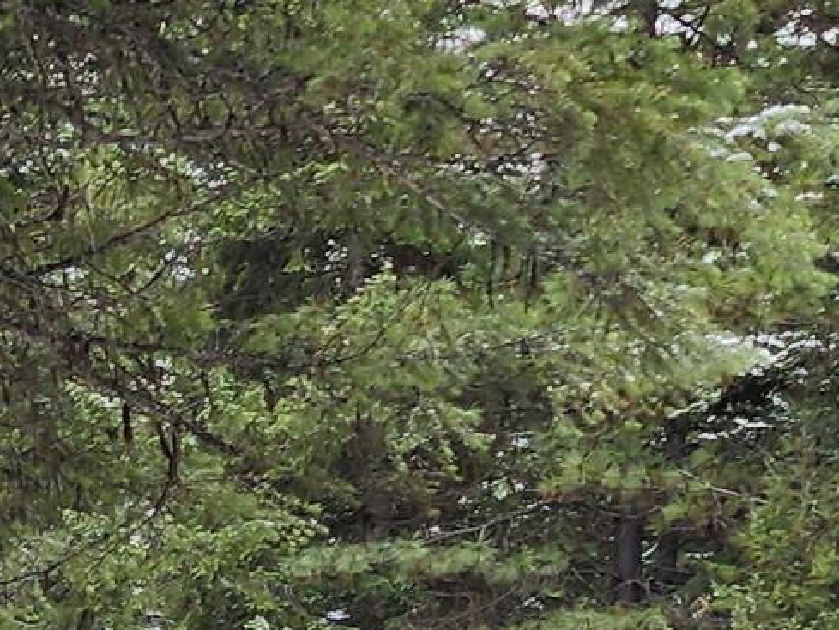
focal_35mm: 141
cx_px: -662
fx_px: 3418
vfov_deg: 10.3
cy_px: 875
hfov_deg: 12.7
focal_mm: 6.4
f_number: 1.8
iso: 16
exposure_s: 1/180
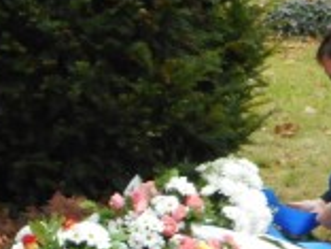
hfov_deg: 9.9
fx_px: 1874
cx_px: 401
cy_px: 130
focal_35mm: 196
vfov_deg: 7.6
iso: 160
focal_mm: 9.1
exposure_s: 1/60
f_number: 4.9
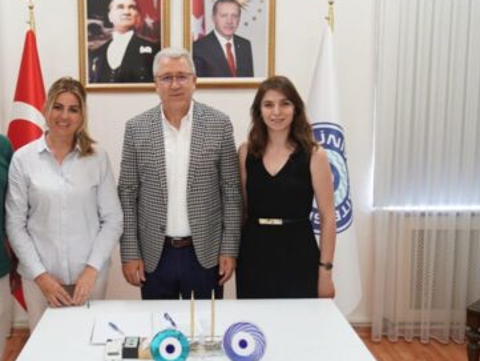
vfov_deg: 32.2
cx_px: 169
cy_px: 167
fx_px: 624
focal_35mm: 45
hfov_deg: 41.6
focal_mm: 33
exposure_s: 1/125
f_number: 3.2
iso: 1600
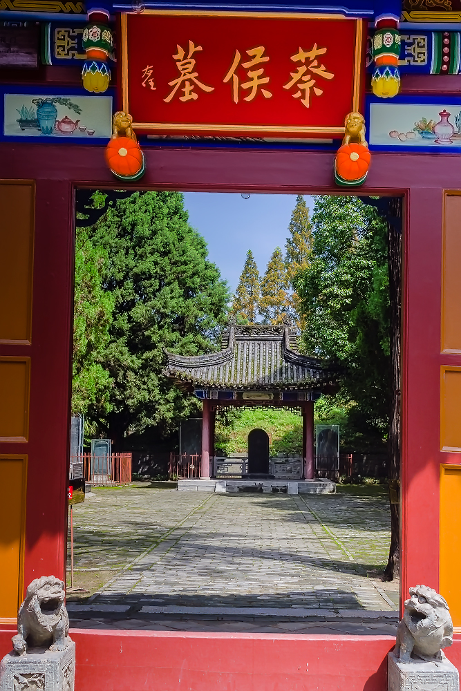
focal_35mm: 42
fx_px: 806
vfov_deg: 46.4
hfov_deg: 31.9
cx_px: 230
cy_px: 346
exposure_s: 1/200
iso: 100
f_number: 9
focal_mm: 28
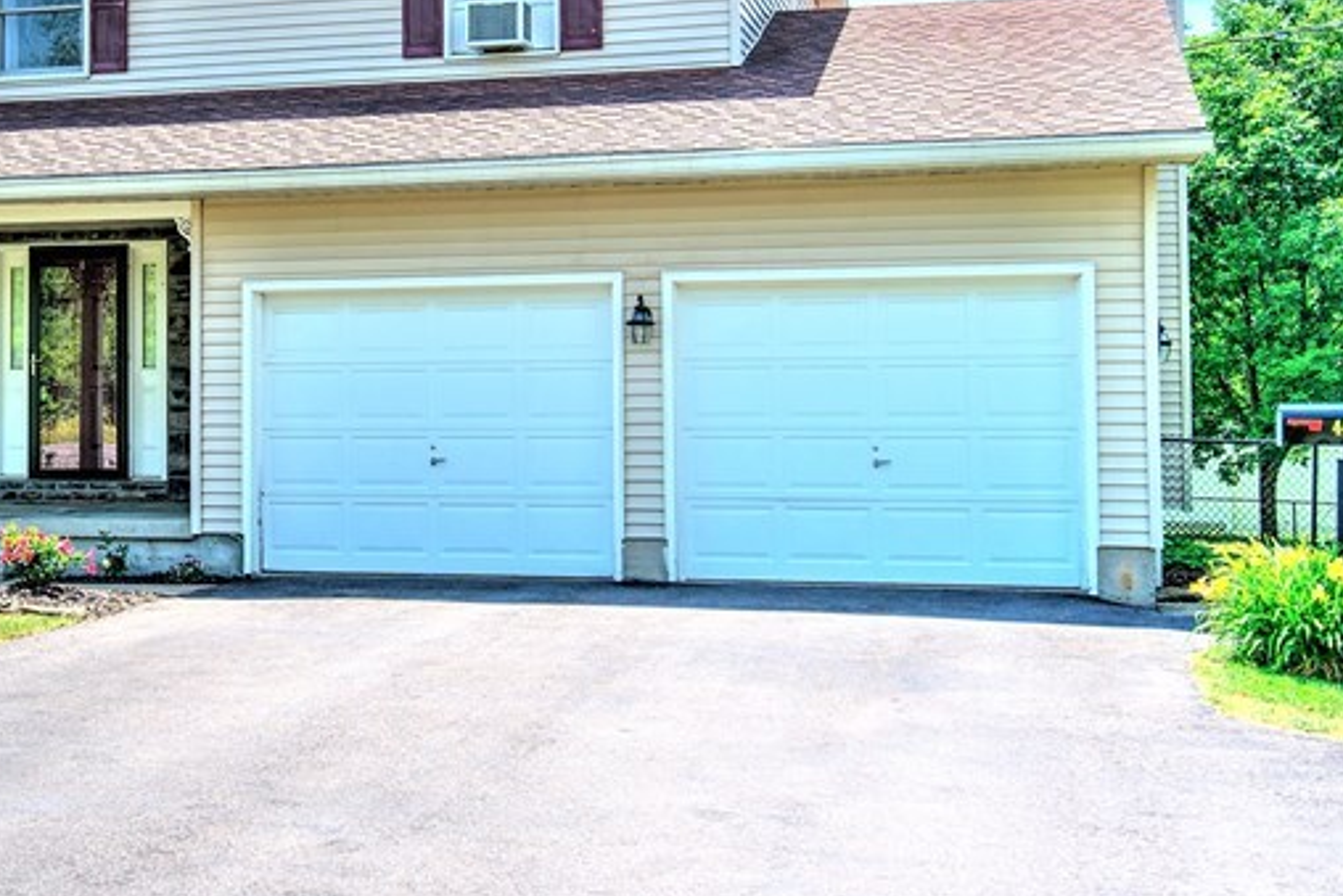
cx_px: 249
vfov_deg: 21.2
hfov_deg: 30.6
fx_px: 2388
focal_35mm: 64
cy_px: 301
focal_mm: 30
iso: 100
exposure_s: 1/800
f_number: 4.5
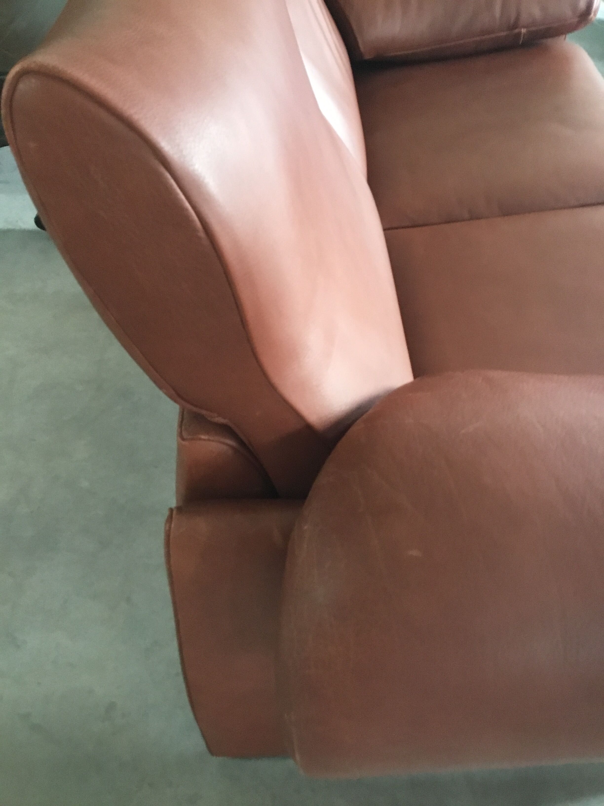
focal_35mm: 31
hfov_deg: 45.4
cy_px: 403
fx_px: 721
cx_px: 302
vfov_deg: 58.4
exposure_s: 1/20
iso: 200
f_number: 2.4
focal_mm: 3.3
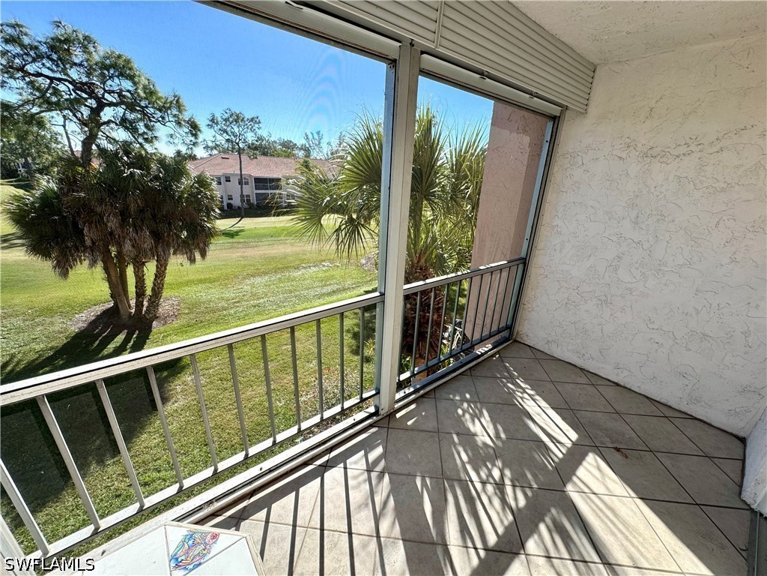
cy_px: 288
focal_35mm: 14
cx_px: 384
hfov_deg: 102.1
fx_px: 310
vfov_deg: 85.7
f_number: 2.2
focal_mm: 2.22
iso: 50
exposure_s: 1/556
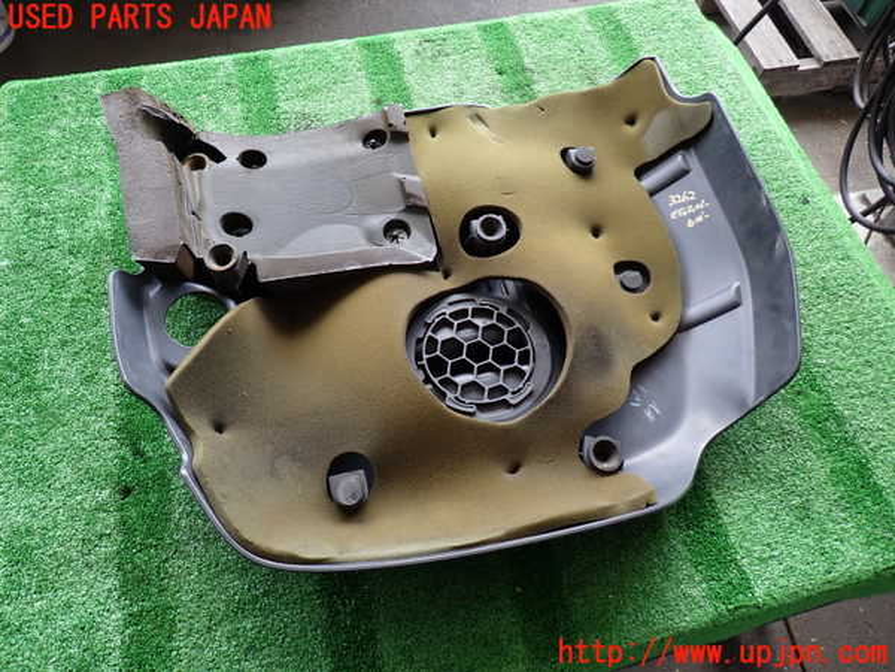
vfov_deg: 54.9
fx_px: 646
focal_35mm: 25
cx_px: 448
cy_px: 336
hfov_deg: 69.4
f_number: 2
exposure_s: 1/80
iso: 100
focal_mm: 4.5
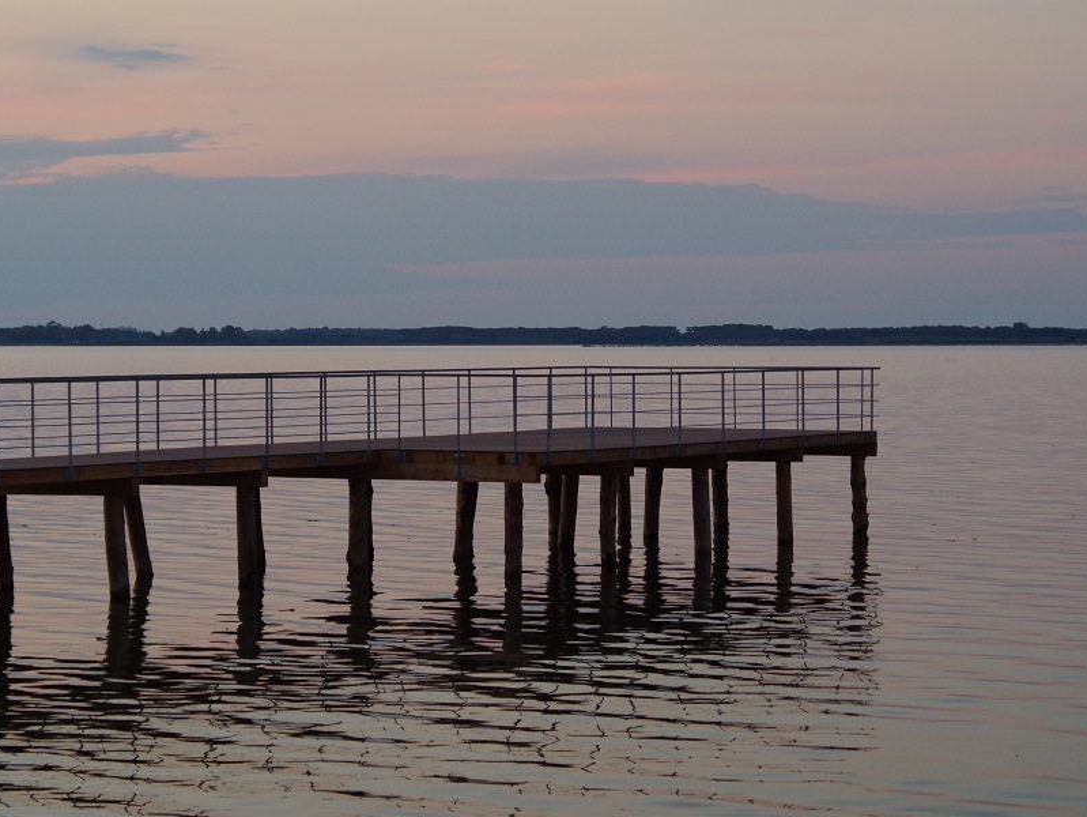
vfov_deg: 13.7
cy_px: 323
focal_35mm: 108
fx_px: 3393
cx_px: 525
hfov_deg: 18.2
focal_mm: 50
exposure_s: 1/80
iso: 800
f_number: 5.6
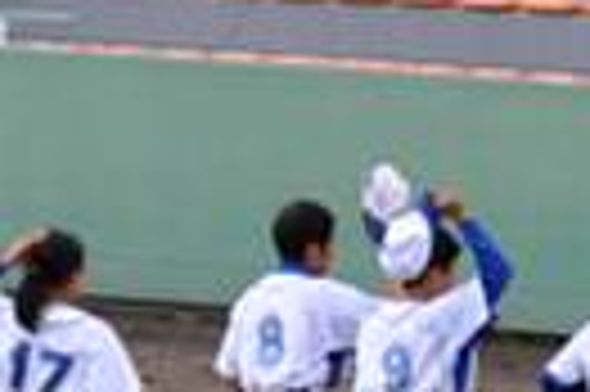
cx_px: 788
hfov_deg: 2.3
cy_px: 34
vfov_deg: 1.5
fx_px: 14666
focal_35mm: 896
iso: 800
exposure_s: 1/1000
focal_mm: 98
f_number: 5.3
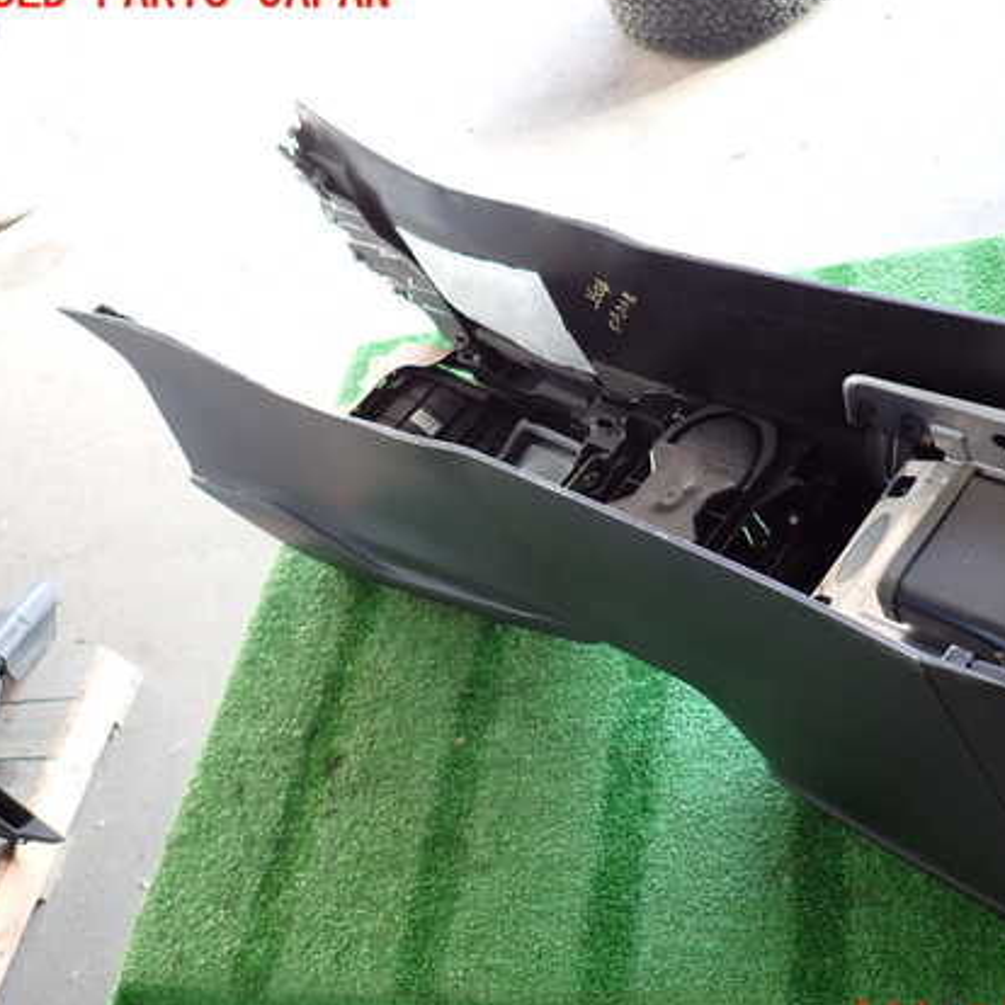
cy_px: 507
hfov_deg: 50.1
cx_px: 677
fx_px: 1051
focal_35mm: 32
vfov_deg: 51.1
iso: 200
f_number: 2
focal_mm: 4.5
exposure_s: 1/40
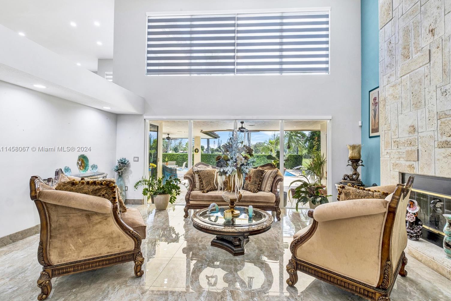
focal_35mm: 16
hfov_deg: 96.7
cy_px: 149
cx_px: 235
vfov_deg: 73.7
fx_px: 200
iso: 250
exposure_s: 1/30
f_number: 8
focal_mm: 10
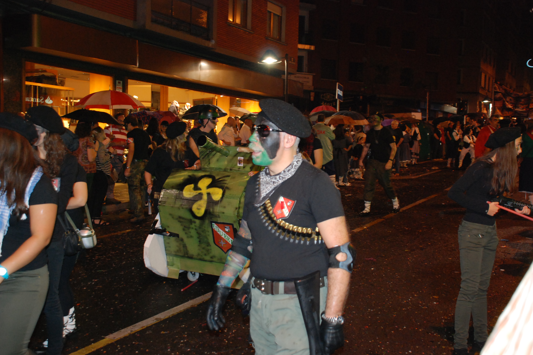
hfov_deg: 48.5
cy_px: 176
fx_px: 592
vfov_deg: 33.4
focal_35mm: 40
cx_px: 260
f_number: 4
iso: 800
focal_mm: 26
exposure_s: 1/30
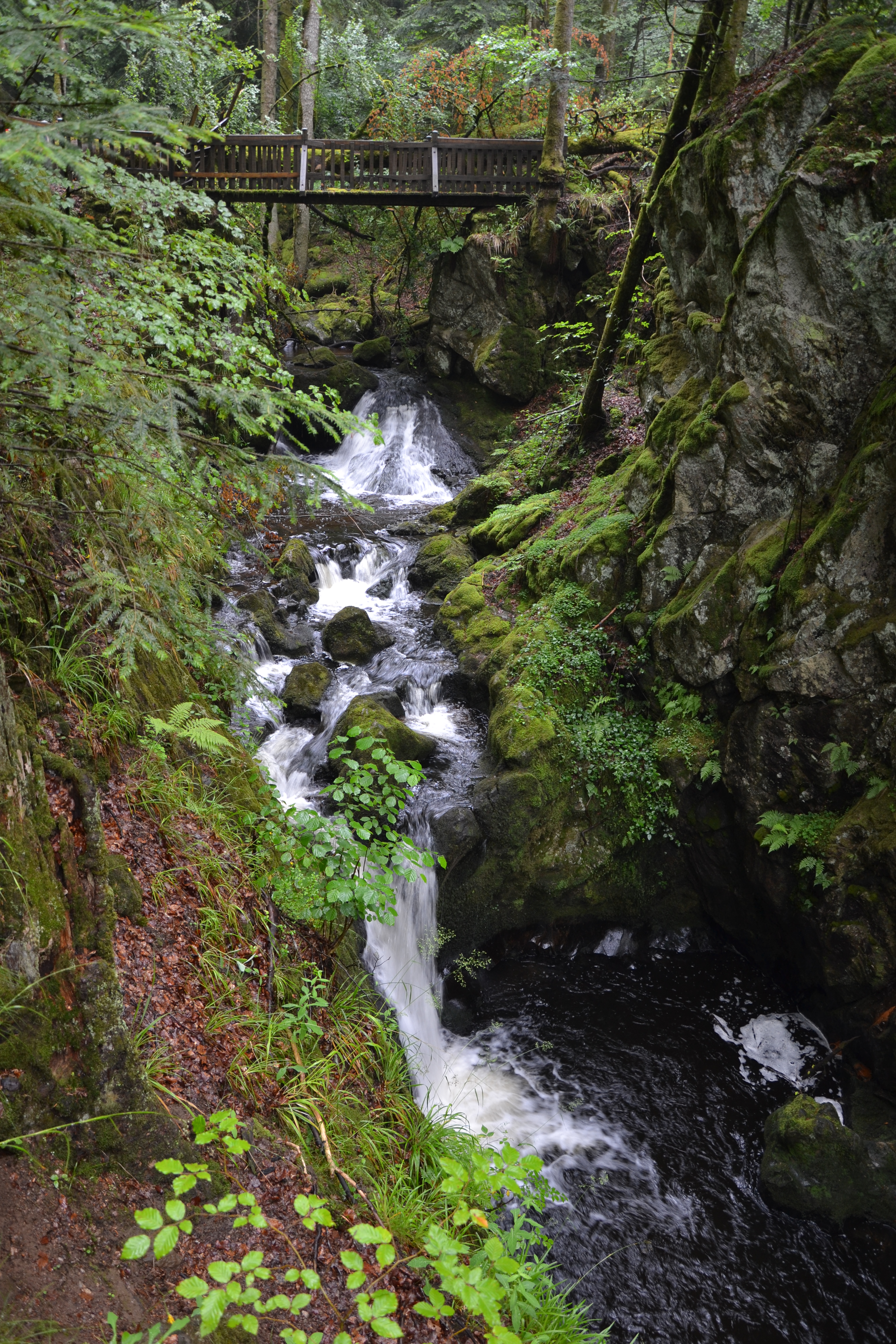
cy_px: 672
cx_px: 448
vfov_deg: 67.4
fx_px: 1008
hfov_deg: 47.9
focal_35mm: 27
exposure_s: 1/20
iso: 200
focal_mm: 18
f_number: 3.5
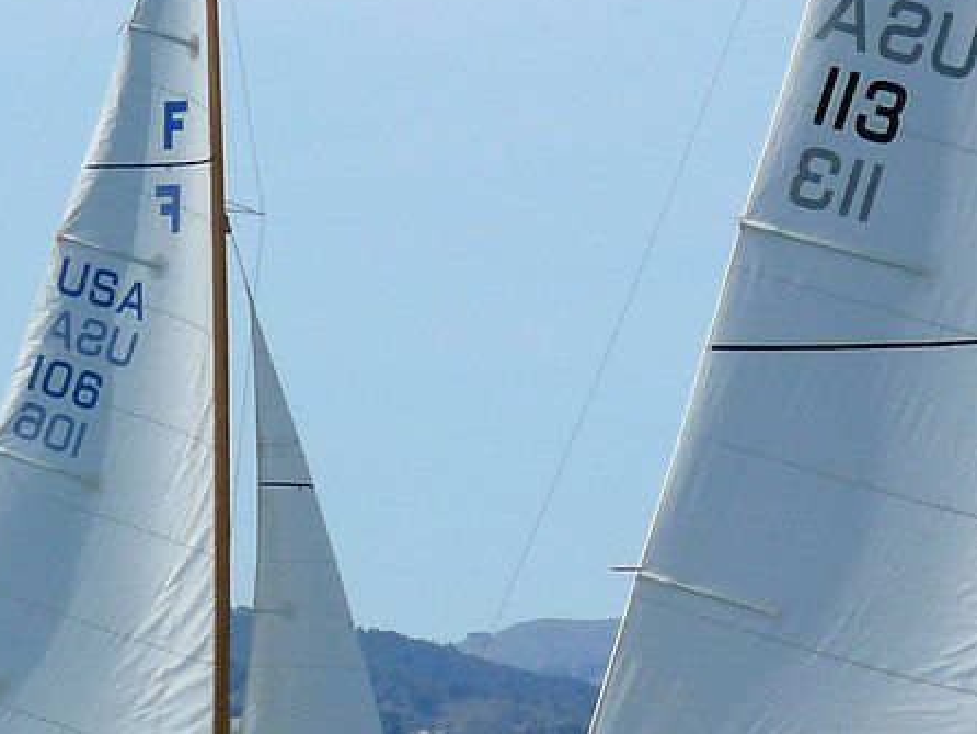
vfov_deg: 2.4
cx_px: 502
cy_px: 265
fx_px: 17311
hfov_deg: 3.2
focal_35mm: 613
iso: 100
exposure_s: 1/800
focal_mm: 28.6
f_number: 5
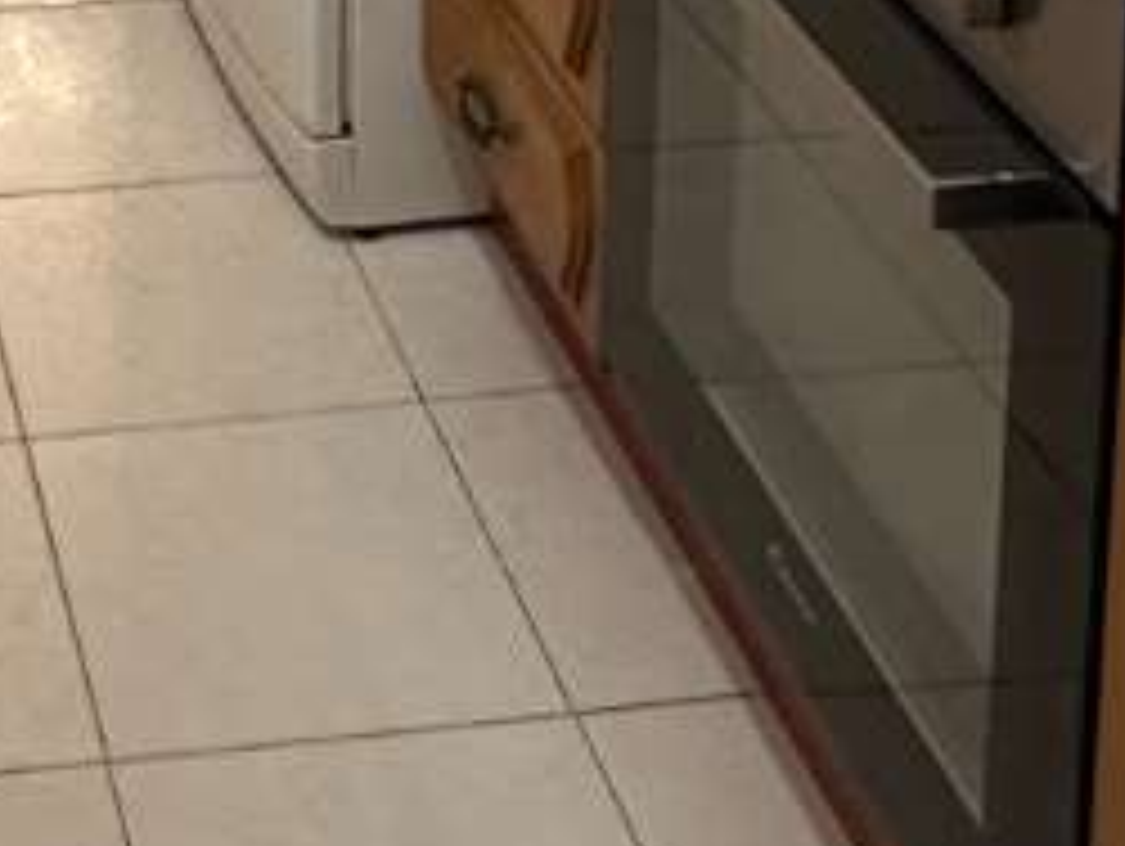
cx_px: -184
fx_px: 2733
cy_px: -947
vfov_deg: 14.2
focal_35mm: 84
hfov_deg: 21.7
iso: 160
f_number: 2.2
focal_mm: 2.22
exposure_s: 1/50
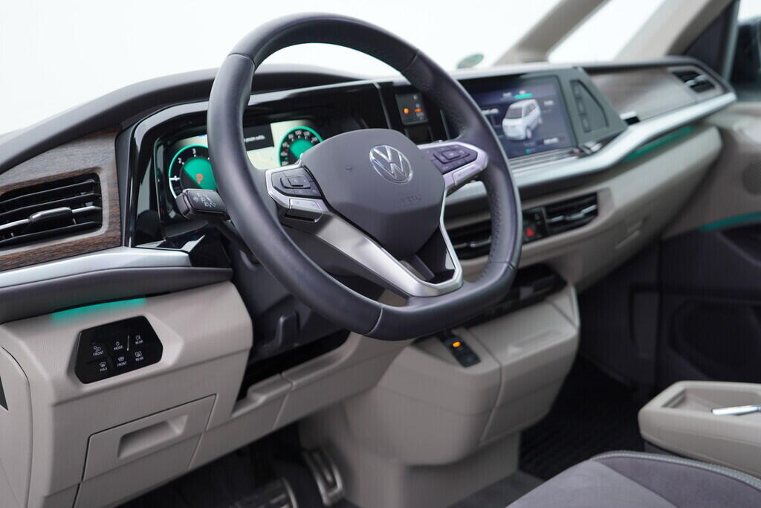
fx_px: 761
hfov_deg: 53.1
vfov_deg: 36.9
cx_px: 380
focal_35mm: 36
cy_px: 254
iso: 125
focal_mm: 24
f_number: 3.2
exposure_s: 1/40
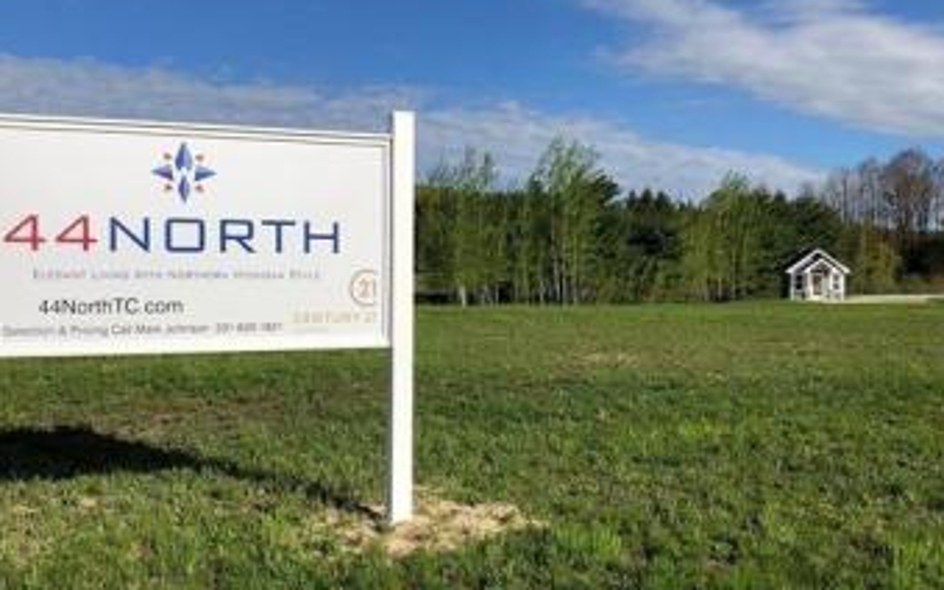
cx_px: 395
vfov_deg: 36.3
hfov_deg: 55.1
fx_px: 901
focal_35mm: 35
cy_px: 295
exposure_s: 1/4367
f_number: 1.8
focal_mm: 4
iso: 20
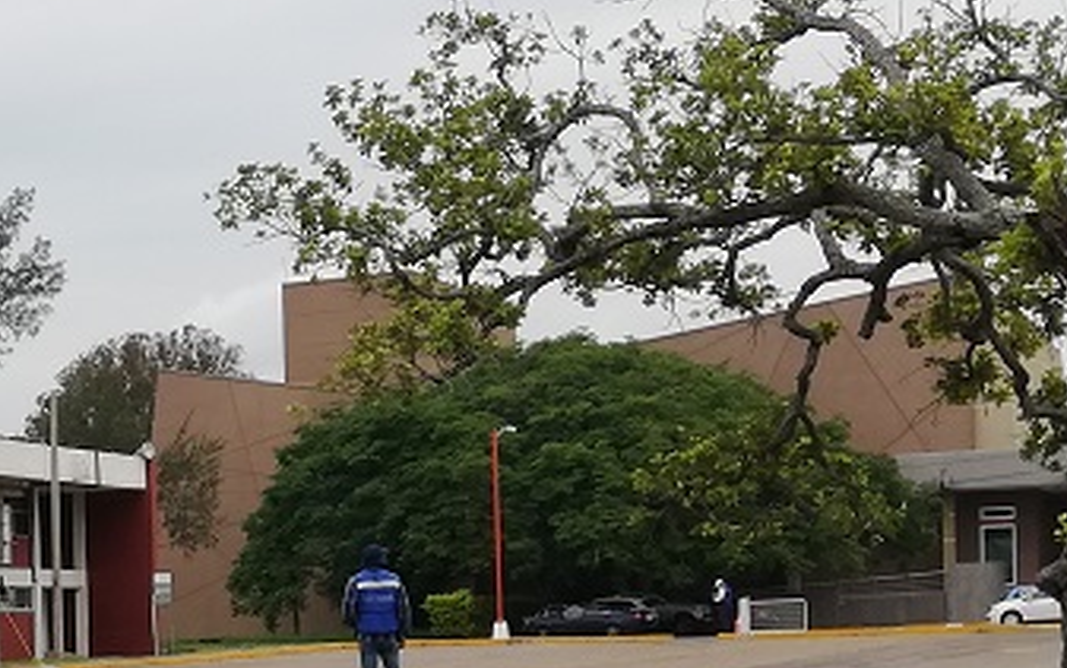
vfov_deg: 13.1
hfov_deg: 19.5
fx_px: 2851
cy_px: 741
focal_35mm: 98
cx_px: -332
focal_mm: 3.81
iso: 50
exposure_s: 1/1078
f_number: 2.2
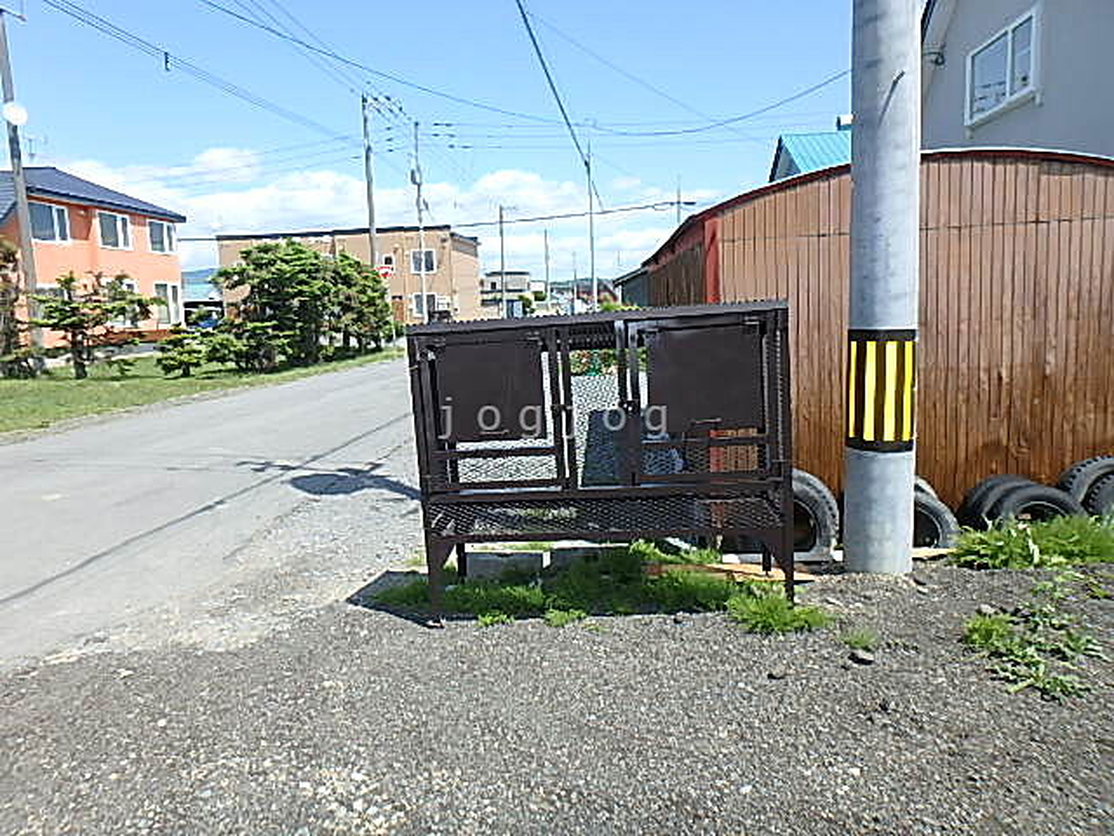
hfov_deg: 79.0
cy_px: 418
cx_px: 557
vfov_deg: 63.4
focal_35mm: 21
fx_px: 676
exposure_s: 1/800
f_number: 3.5
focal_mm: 3.7
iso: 125
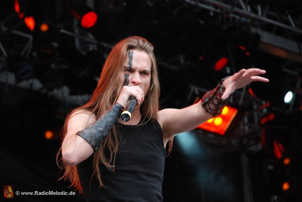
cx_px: 151
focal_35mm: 180
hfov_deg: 11.4
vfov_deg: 7.6
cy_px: 101
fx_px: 1512
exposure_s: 1/125
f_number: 5.6
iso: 280
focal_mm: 120
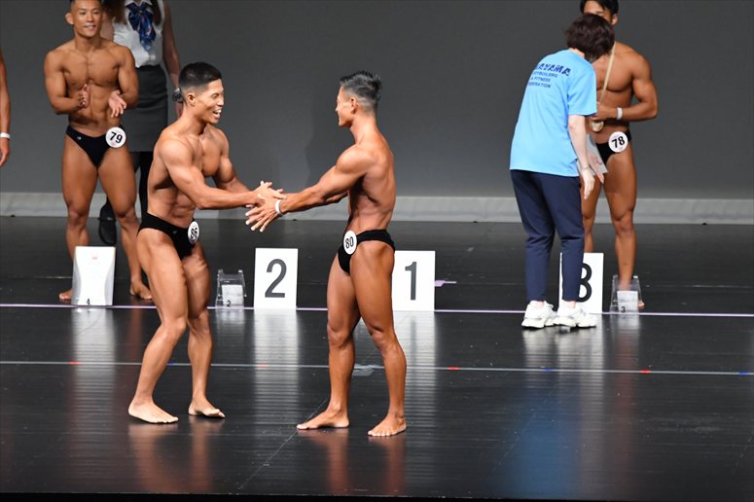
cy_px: 251
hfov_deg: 6.9
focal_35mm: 300
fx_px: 6280
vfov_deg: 4.6
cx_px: 377
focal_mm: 200
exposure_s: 1/400
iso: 5000
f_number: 5.6
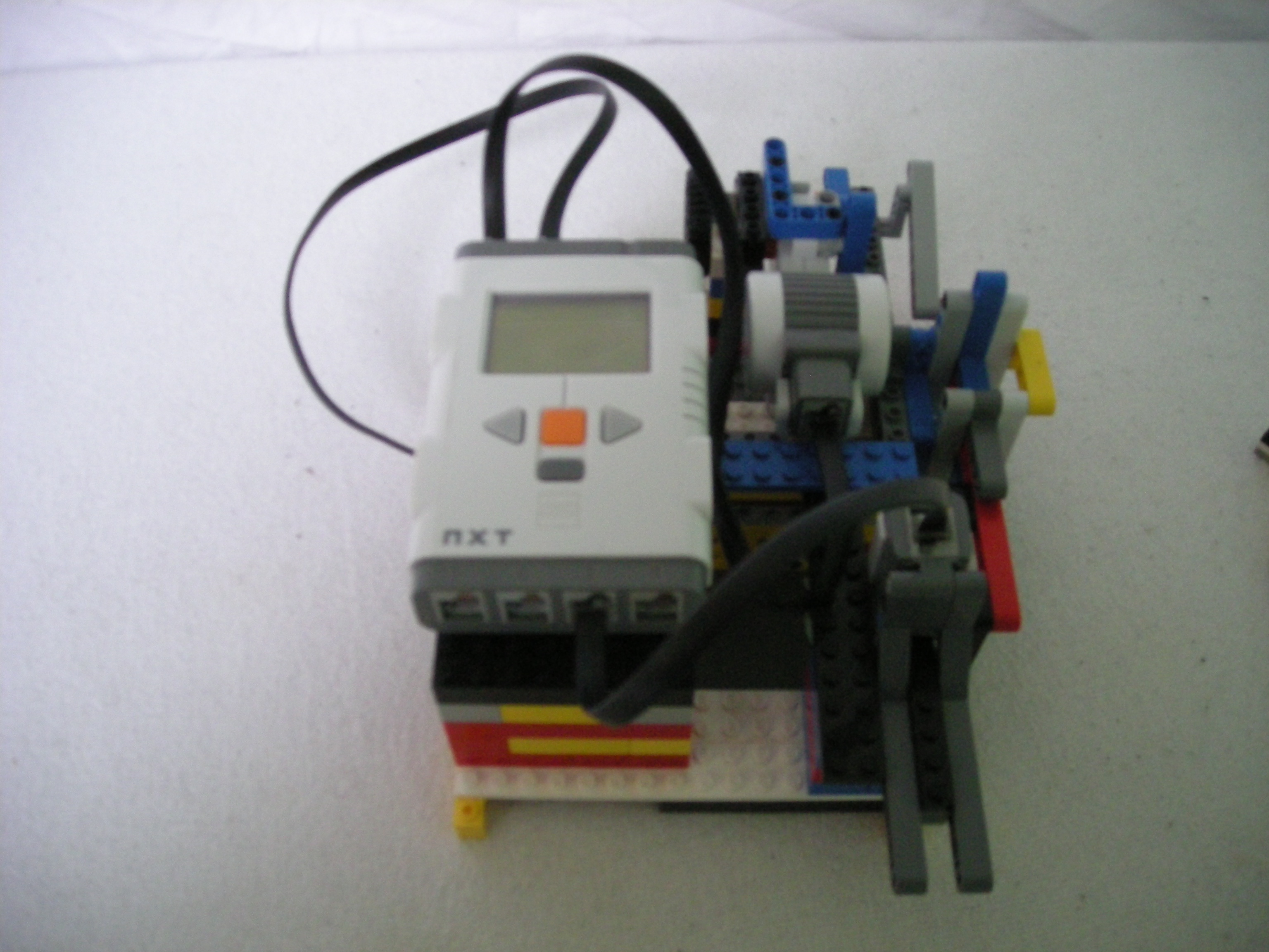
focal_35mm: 35
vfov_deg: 40.7
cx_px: 634
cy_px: 476
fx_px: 1283
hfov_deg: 52.6
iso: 400
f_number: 2.8
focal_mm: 5.7
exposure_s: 1/37
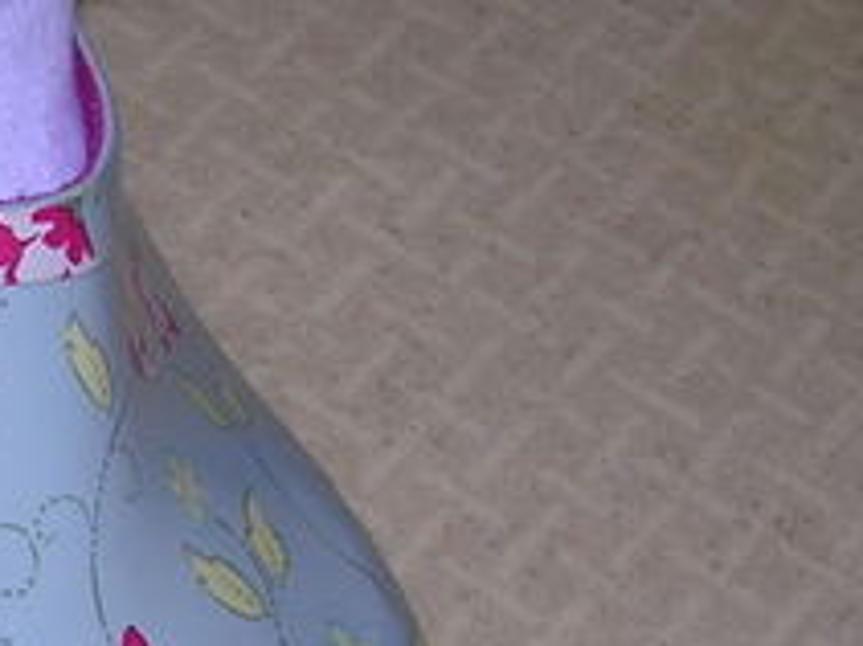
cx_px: -609
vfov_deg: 10.2
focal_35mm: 144
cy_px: 572
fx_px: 3588
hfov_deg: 12.7
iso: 100
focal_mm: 5.8
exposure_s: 1/60.1
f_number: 2.8
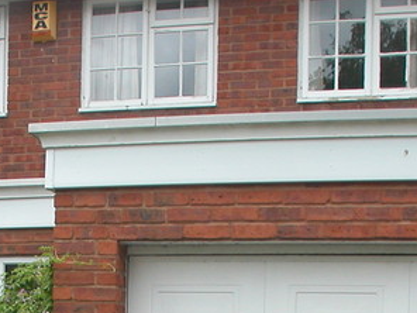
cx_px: 93
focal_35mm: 97
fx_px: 1169
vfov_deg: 14.6
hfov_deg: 20.0
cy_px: 412
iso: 100
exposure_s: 1/171
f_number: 4
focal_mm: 7.1
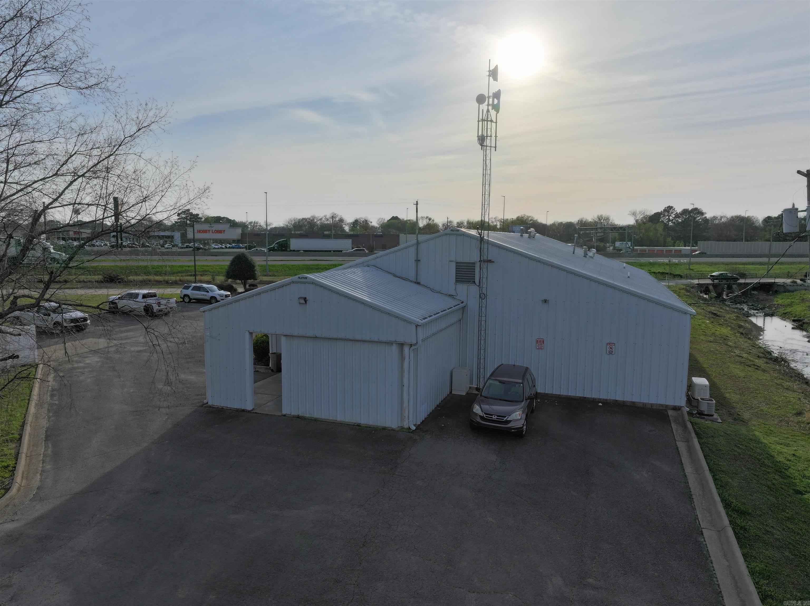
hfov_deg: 71.6
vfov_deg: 56.8
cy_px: 303
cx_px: 405
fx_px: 561
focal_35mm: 24
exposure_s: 1/320
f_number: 8
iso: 100
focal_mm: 12.29
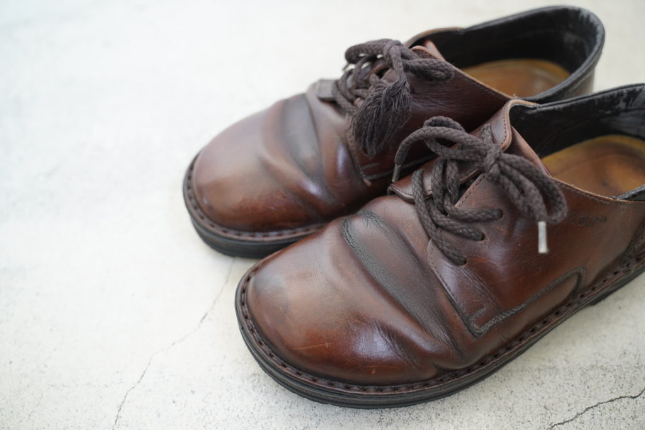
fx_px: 573
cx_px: 322
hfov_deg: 58.7
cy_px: 215
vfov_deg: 41.1
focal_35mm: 32
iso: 2000
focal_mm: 32
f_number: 3.5
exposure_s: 1/40
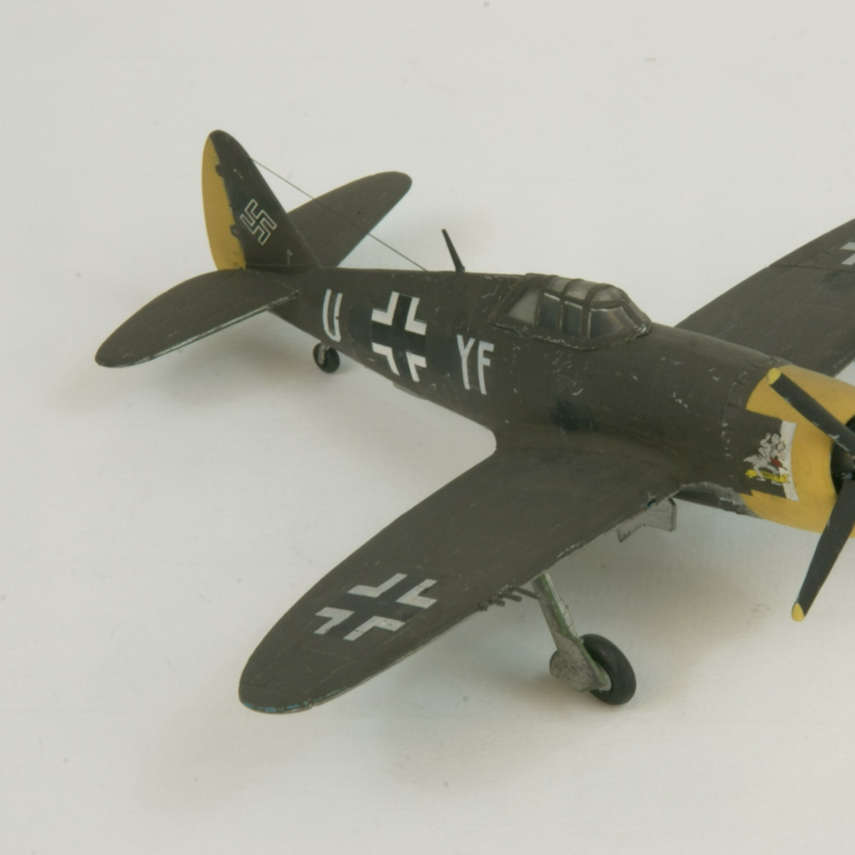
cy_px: 427
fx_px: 6427
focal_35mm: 230
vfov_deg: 7.6
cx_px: 585
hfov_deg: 7.6
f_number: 36
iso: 80
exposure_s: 2.5
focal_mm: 120
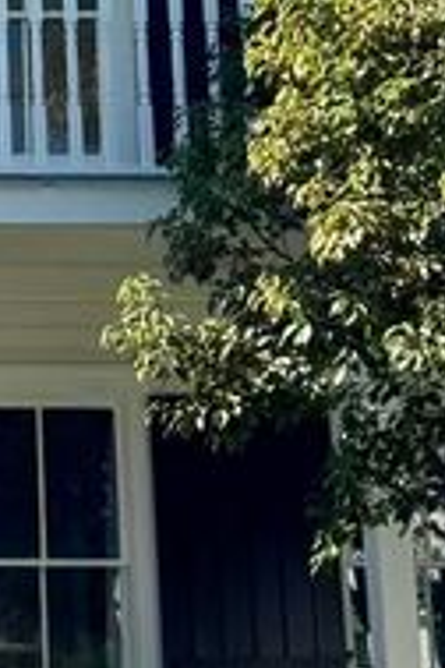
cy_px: 97
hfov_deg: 15.4
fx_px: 1632
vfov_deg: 22.7
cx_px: 57
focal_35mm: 88
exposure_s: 1/2506
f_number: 1.78
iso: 80
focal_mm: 6.76
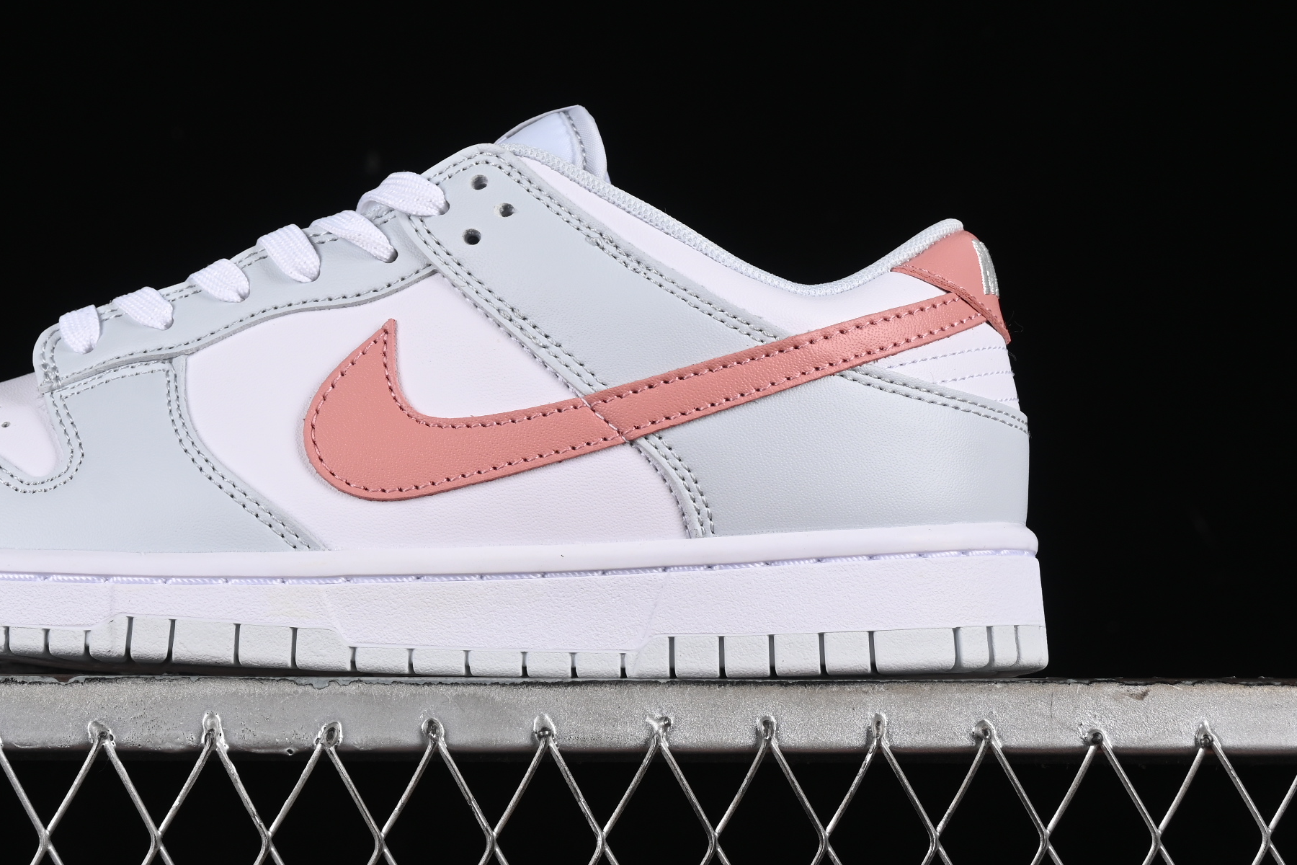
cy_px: 261
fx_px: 4179
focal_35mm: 116
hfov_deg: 17.6
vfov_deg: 11.8
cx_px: 397
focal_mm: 50
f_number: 8
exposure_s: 1/80
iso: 160
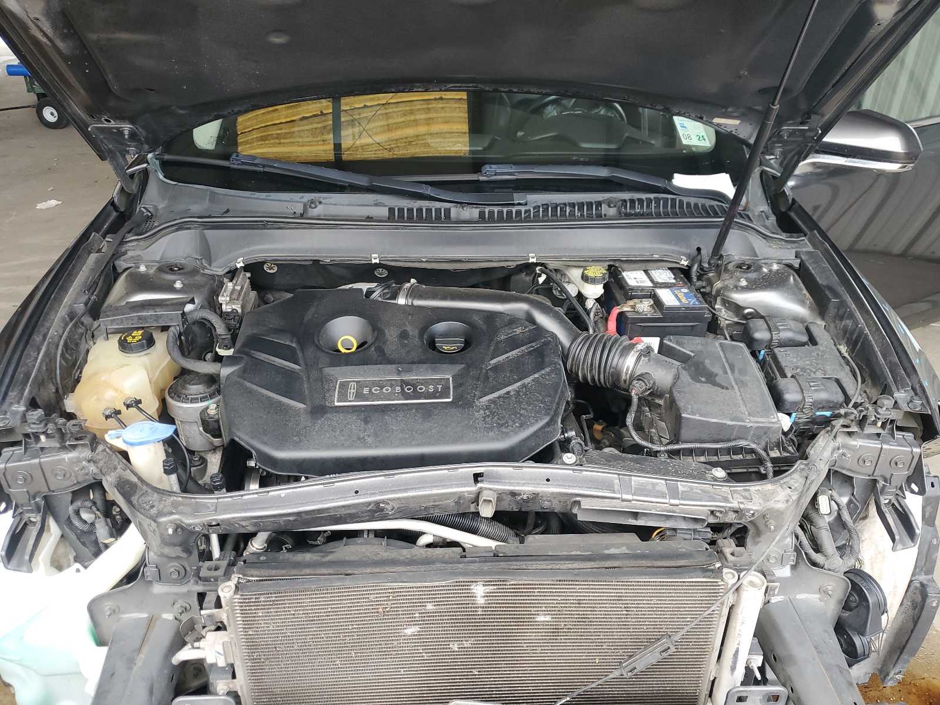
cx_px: 470
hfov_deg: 67.3
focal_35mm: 26
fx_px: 706
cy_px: 352
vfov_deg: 53.1
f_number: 1.5
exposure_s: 1/120
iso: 63
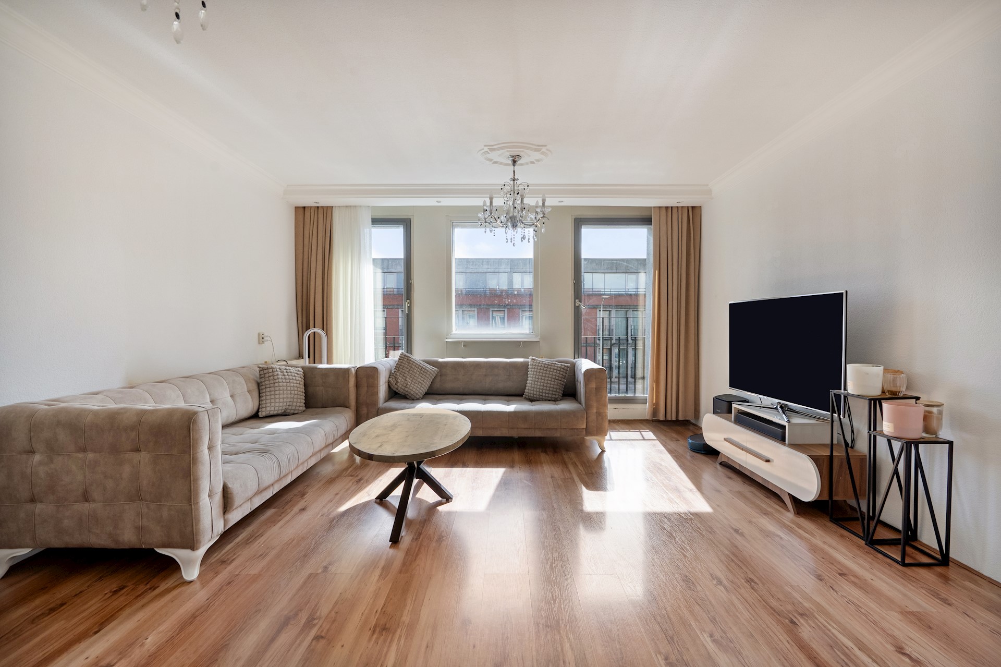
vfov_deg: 73.7
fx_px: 445
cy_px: 334
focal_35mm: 16
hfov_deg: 96.8
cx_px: 500
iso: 800
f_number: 8
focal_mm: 16
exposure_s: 1/100
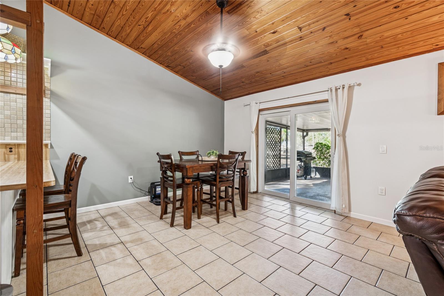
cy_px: 148
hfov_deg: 100.4
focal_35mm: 15
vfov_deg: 77.3
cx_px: 222
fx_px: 185
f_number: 7.1
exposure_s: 1/1.25
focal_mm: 10
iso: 100
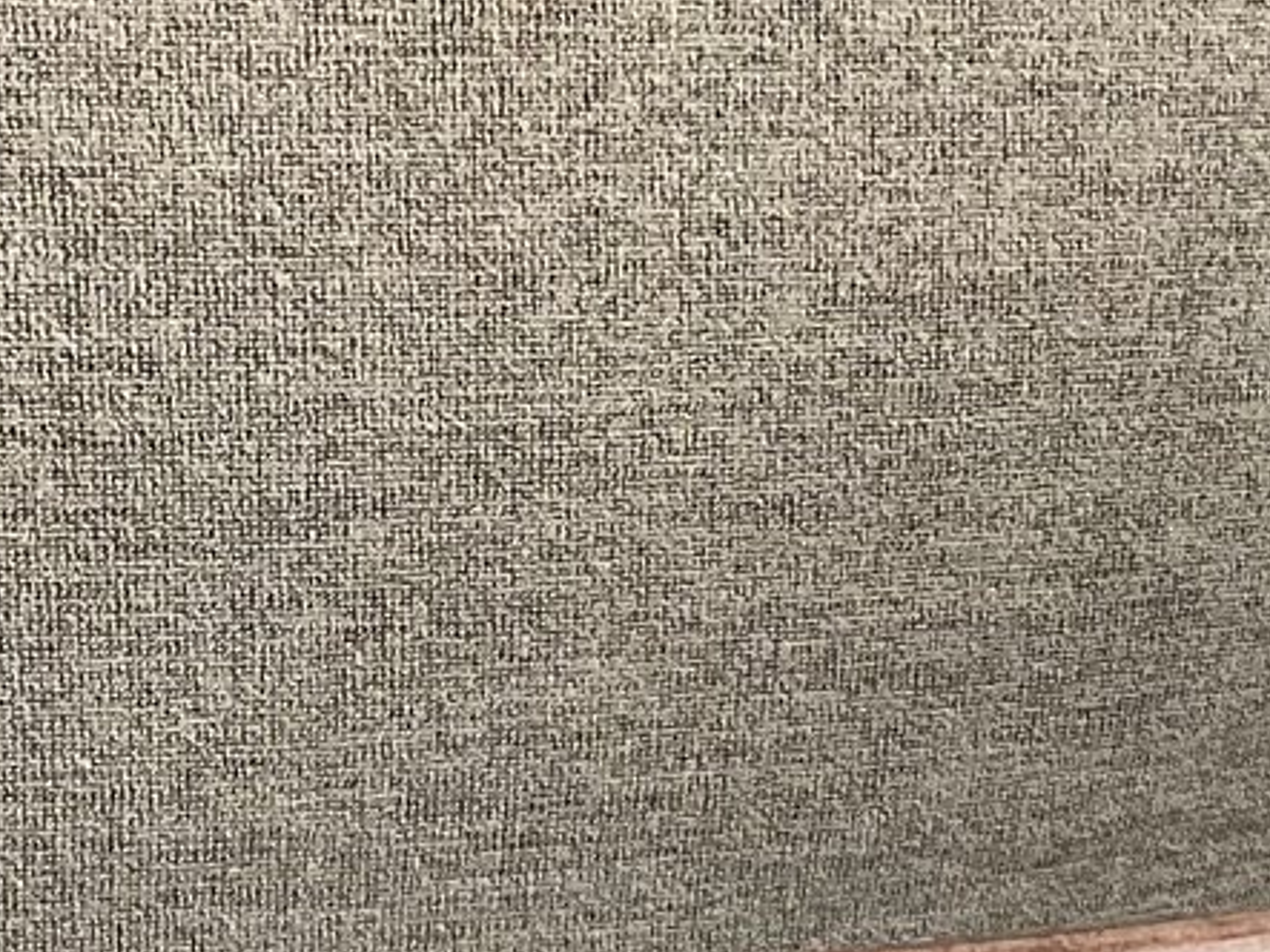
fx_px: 3631
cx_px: 658
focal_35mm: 99
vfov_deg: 14.1
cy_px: 1392
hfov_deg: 19.8
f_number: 1.8
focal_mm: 3
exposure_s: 1/60
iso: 250
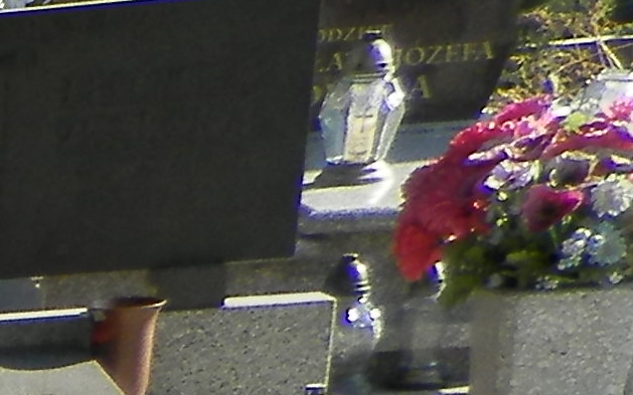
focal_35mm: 194
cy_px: 1492
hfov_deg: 8.5
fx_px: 3346
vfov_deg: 5.9
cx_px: -1448
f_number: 3.1
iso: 80
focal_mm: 4.5
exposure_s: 1/400
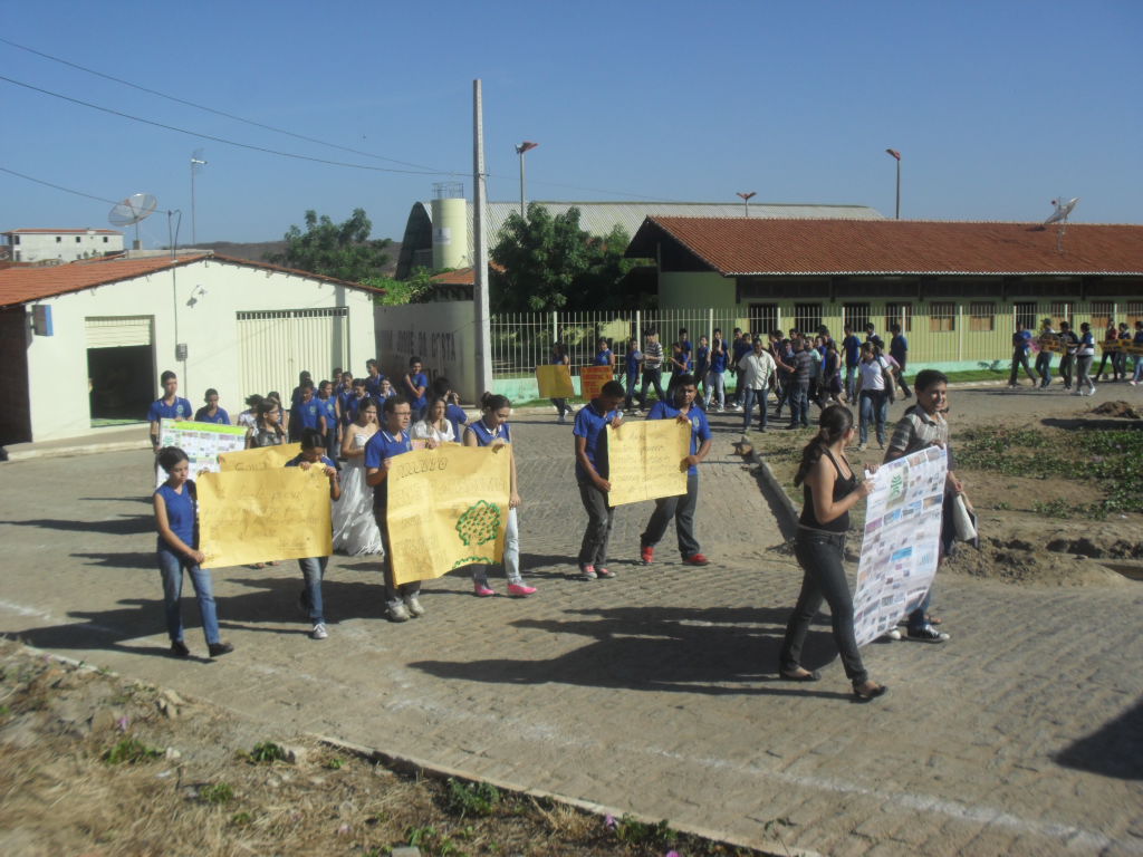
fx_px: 1156
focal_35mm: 35
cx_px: 572
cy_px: 428
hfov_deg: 52.6
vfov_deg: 40.7
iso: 100
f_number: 8.4
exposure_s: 1/350
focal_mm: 6.3
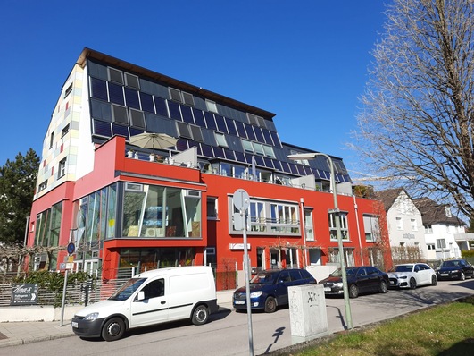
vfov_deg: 54.9
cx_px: 237
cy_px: 178
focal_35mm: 25
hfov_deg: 69.4
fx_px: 342
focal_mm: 4.6
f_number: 2
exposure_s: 1/980
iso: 32
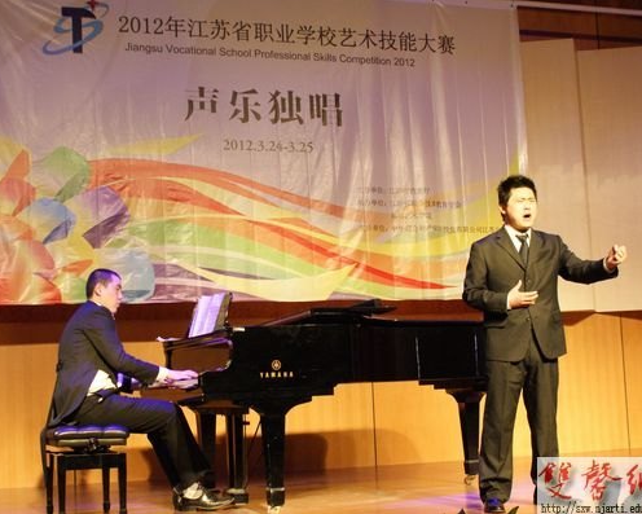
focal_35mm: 60
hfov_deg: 31.6
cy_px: 257
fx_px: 1132
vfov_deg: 25.6
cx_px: 276
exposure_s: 1/40
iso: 800
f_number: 5.6
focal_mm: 35
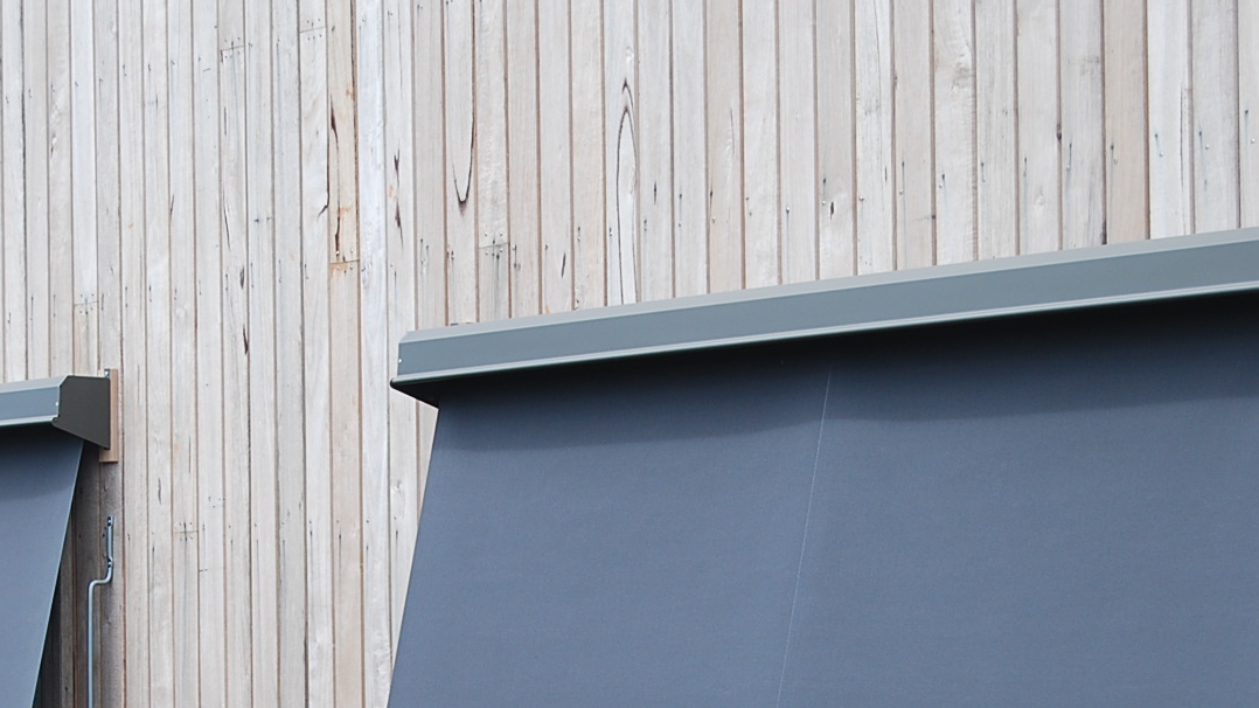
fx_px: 3772
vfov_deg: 10.6
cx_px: 441
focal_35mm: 113
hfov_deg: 18.9
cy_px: 708
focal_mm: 40
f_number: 5.6
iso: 160
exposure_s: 1/125
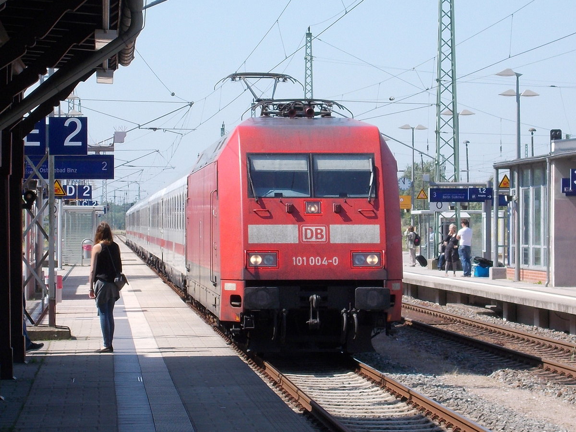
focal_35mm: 86
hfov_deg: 22.8
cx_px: 288
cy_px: 216
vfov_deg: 17.2
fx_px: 1430
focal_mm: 15.4
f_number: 6.3
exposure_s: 1/250
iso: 80
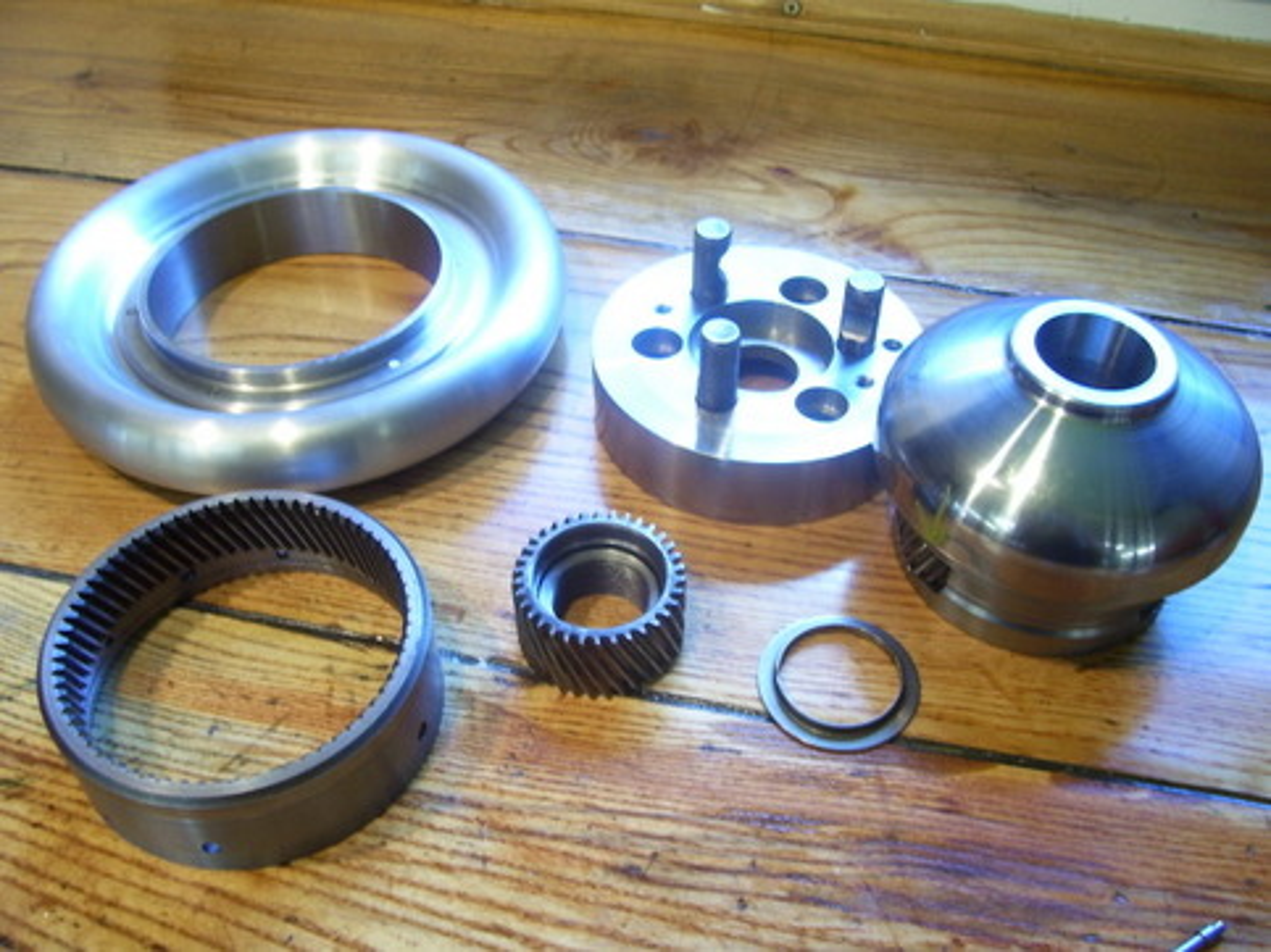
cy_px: 476
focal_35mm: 34
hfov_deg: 54.0
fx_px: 1248
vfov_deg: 41.8
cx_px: 636
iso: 125
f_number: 2.7
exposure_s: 1/30
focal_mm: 5.6
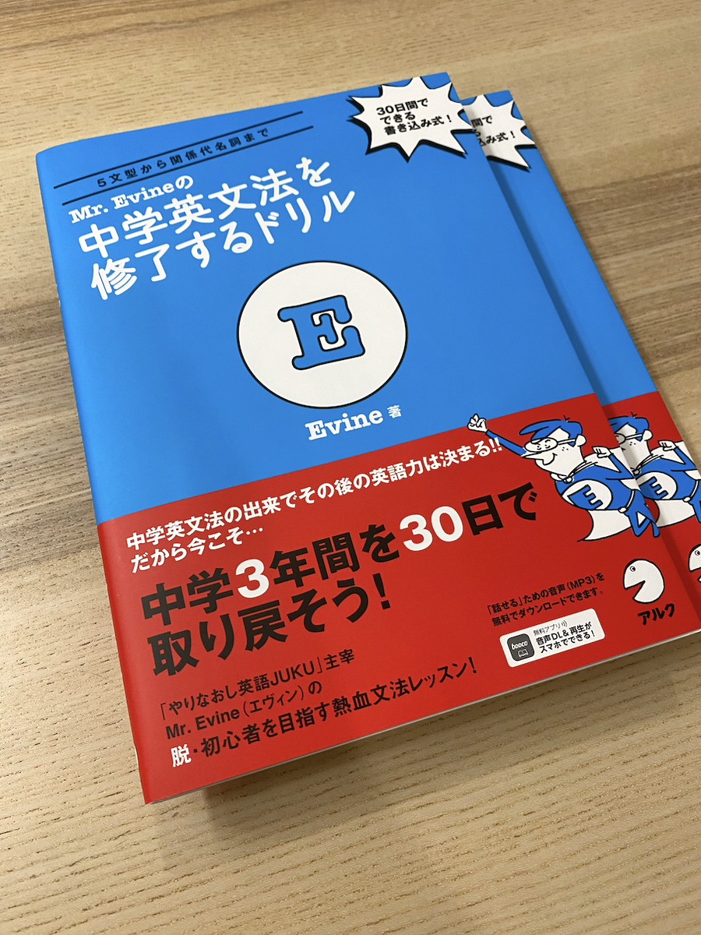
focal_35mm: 26
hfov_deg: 53.1
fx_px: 702
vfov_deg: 67.3
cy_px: 468
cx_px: 350
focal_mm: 4.25
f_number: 1.8
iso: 160
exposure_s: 1/60
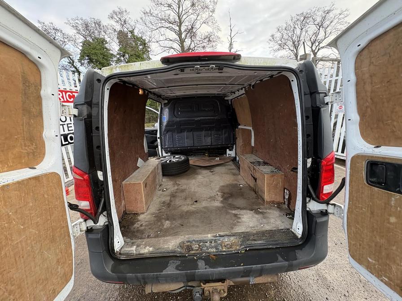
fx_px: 163
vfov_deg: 85.7
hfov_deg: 102.1
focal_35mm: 14
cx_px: 201
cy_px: 150
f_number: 2.2
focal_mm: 2.22
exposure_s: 1/107
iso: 125
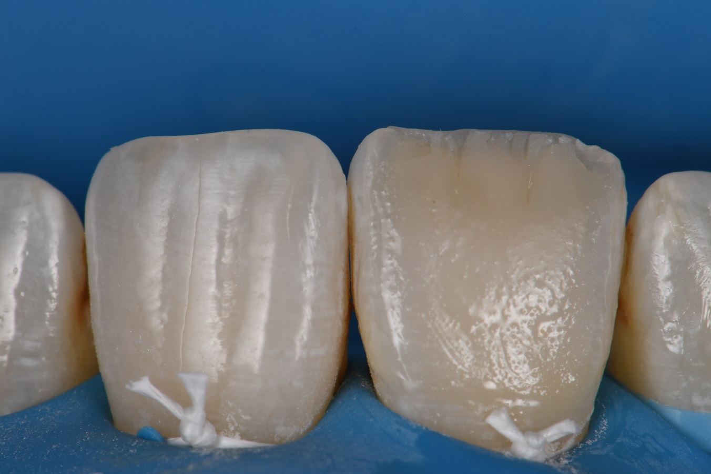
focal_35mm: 157
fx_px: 3099
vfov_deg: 8.7
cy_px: 237
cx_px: 356
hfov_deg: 13.1
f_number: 32
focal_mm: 105
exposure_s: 1/160
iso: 200
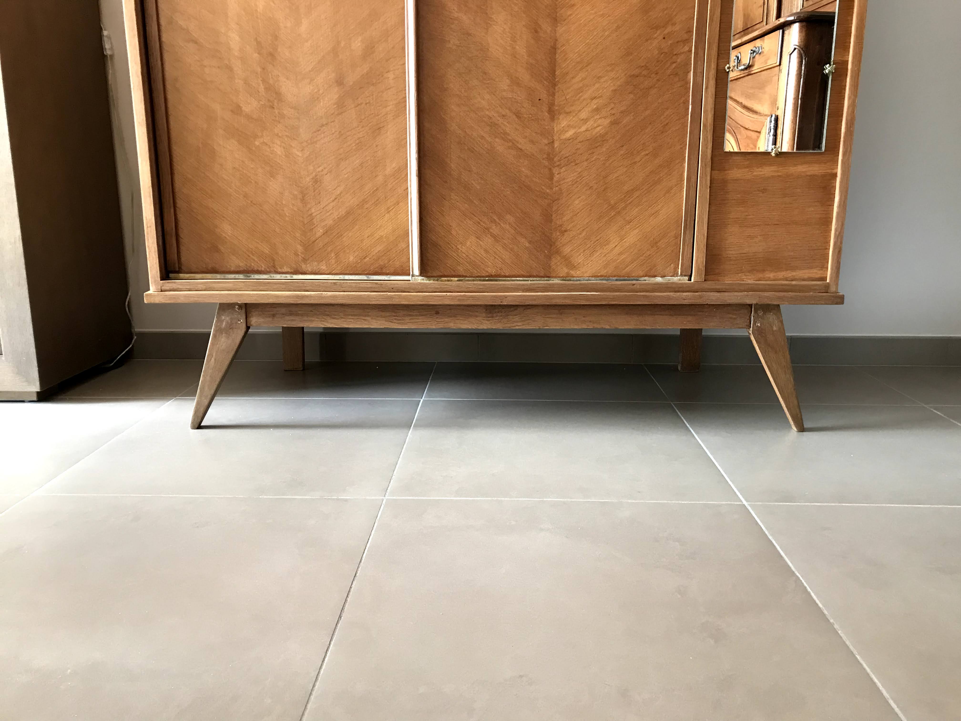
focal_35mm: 28
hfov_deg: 63.4
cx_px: 480
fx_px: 777
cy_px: 360
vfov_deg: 49.7
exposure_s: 1/17
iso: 40
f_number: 1.8
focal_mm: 3.99
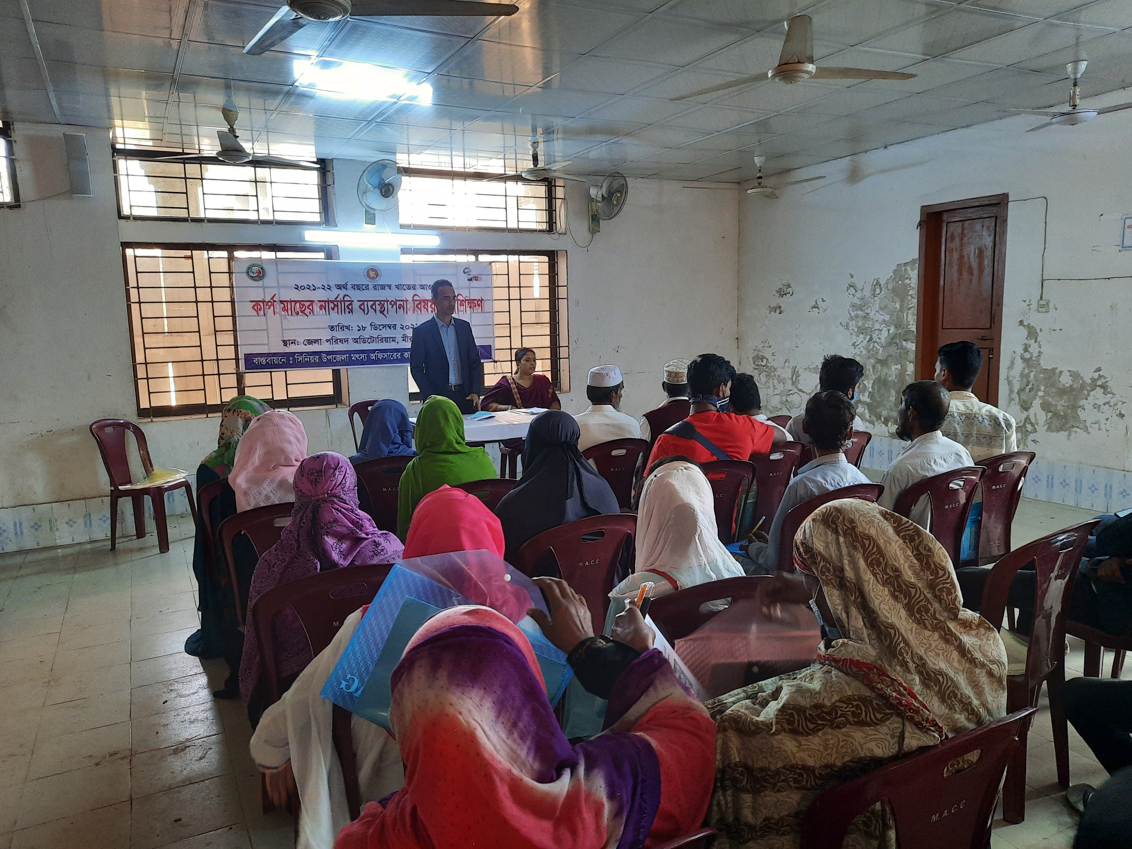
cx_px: 566
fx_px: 818
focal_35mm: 25
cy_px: 424
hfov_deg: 69.4
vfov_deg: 54.9
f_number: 2
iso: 320
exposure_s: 1/33
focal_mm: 4.6
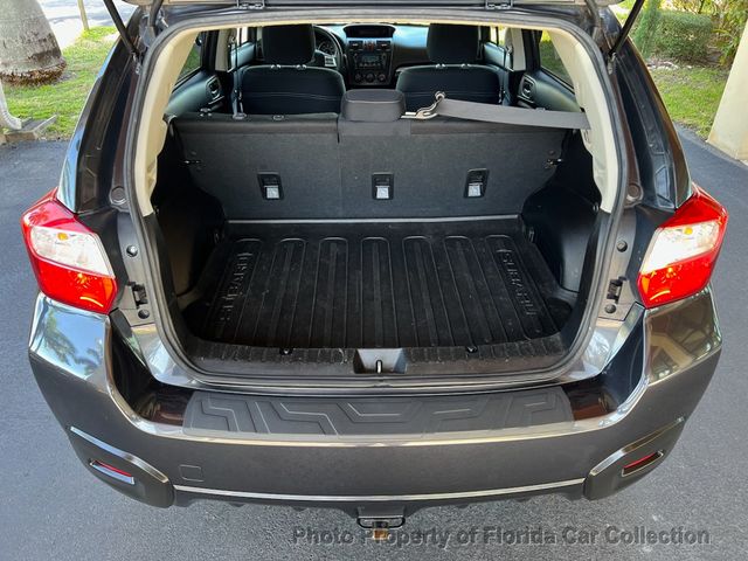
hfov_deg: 67.3
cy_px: 280
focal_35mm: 26
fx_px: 562
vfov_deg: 53.1
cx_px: 374
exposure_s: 1/121
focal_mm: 5.7
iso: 125
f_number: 1.5
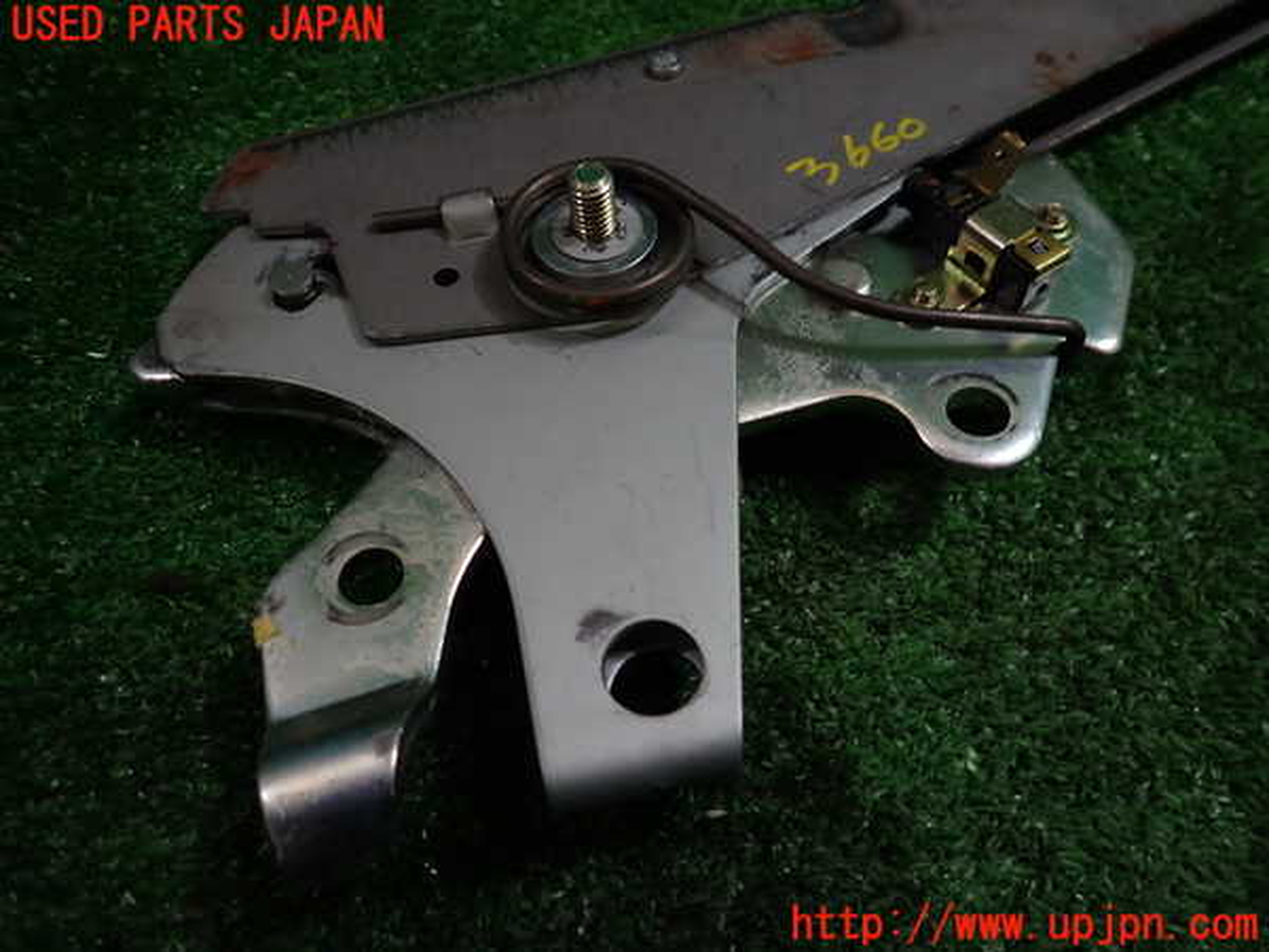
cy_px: 476
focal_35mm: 25
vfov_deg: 54.9
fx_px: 916
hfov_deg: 69.4
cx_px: 634
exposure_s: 1/60
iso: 100
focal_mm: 4.5
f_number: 2
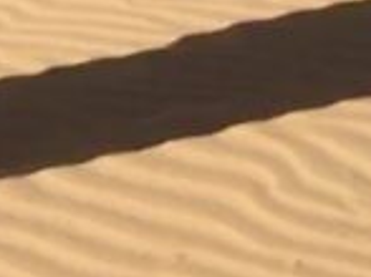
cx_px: -10
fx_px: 2163
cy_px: -405
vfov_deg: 6.9
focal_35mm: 202
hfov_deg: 9.7
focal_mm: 4.15
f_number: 2.2
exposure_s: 1/2481
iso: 25
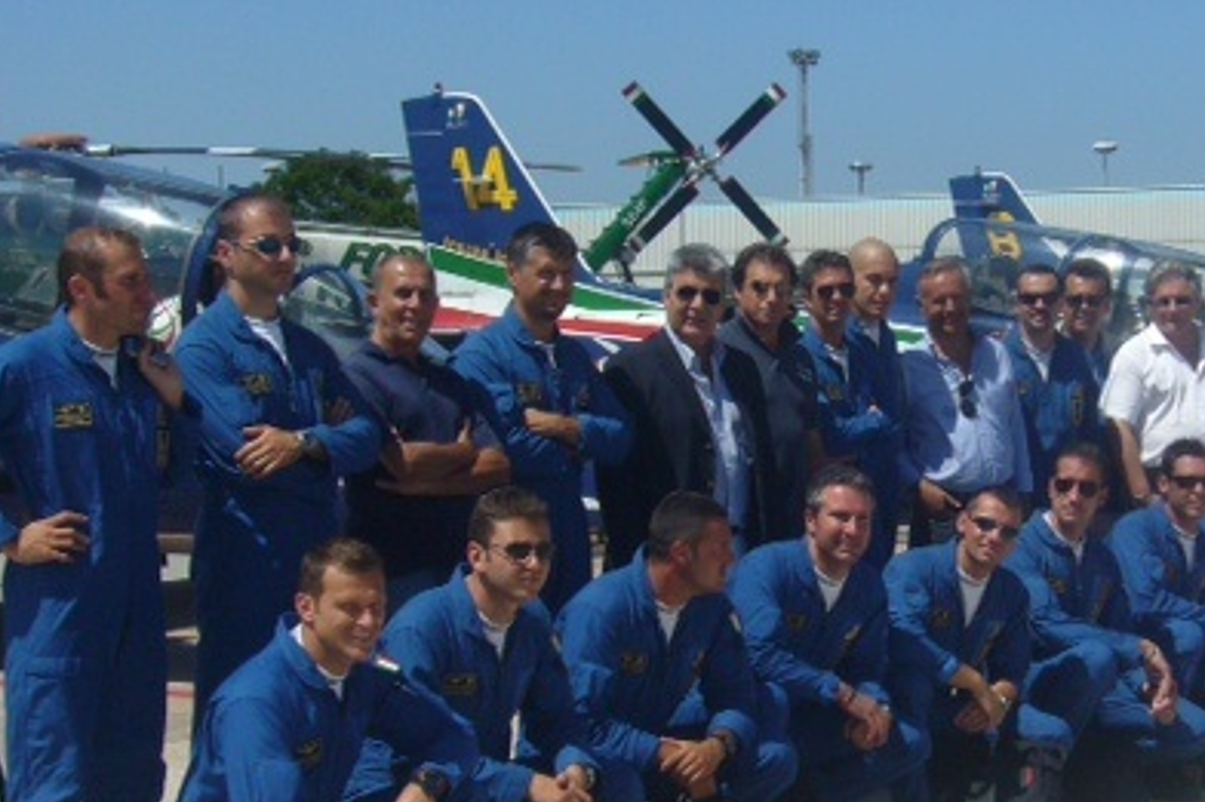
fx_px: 2844
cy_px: 461
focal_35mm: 85
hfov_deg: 23.6
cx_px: 938
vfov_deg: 16.1
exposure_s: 1/640
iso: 100
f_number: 6.7
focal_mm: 8.3
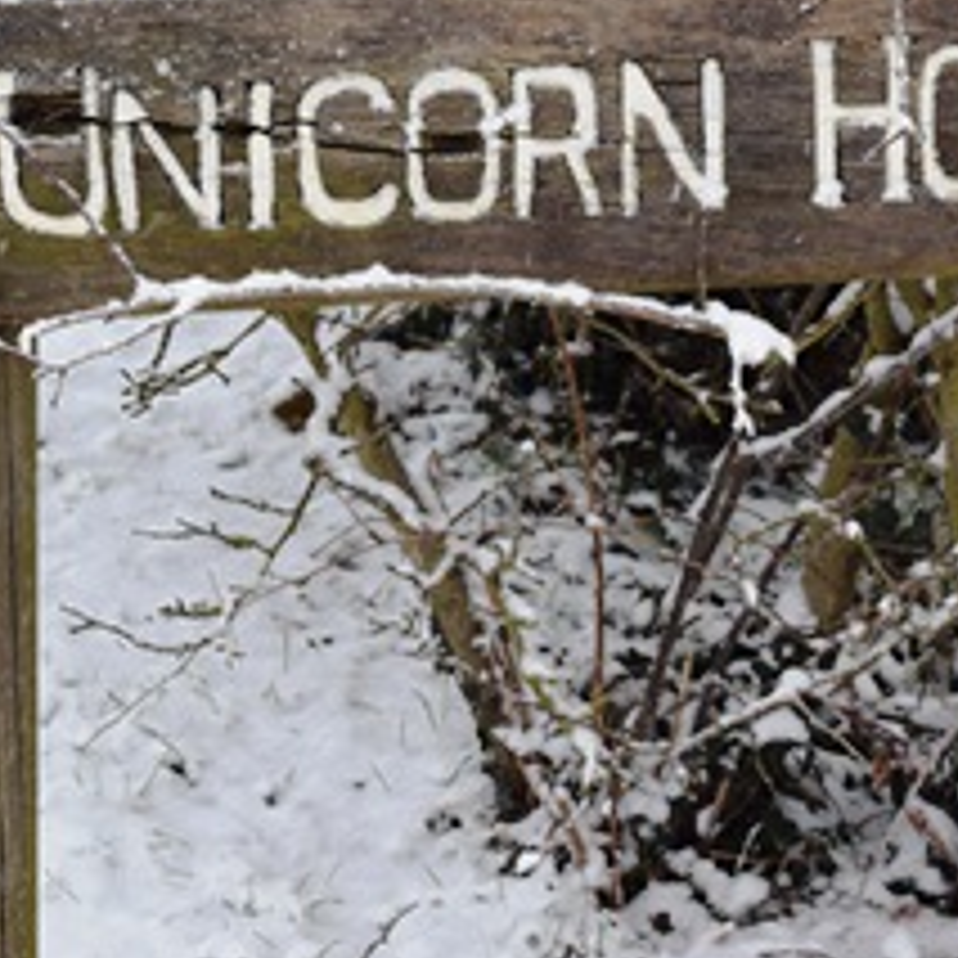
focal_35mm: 115
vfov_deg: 15.0
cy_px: 112
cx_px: 711
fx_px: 3601
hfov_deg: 15.1
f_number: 6.3
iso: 400
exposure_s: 1/160
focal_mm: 32
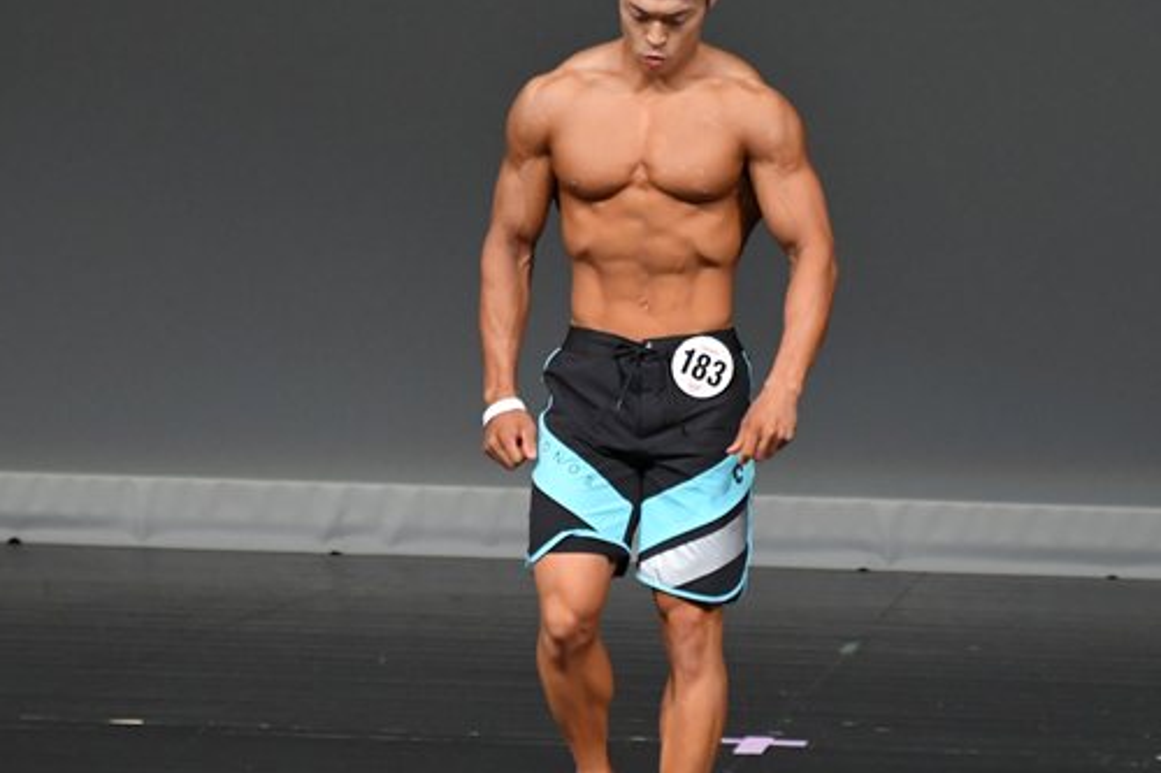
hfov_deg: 3.6
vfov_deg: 2.4
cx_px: 693
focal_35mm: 581
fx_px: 18730
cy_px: 483
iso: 4000
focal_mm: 250
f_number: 5.6
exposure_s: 1/400
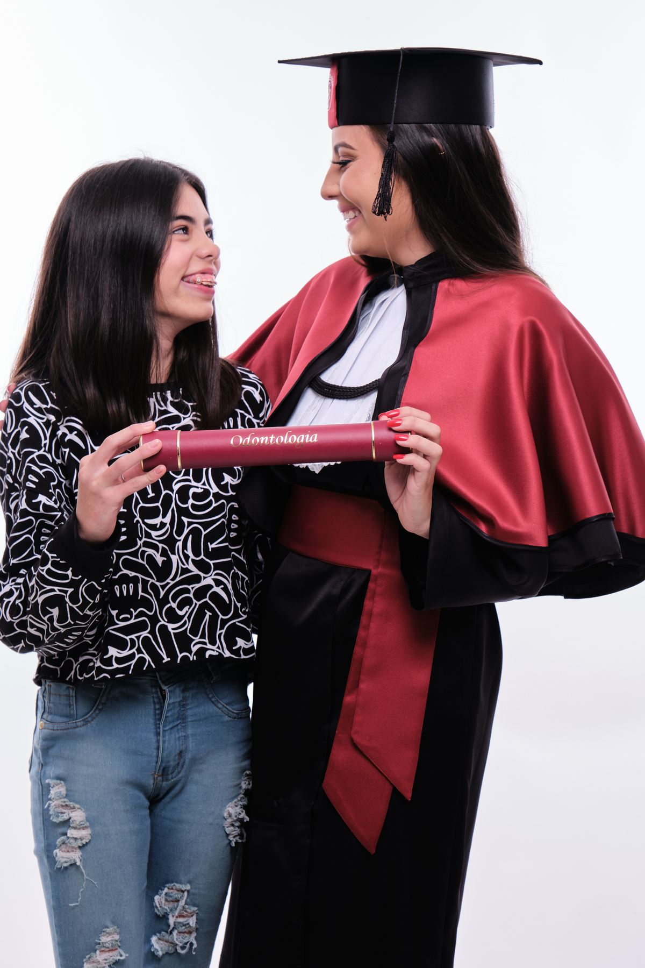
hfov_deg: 17.9
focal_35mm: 76
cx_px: 322
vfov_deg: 26.7
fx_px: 2042
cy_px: 484
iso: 160
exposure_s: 1/160
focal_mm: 50.5
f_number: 7.1
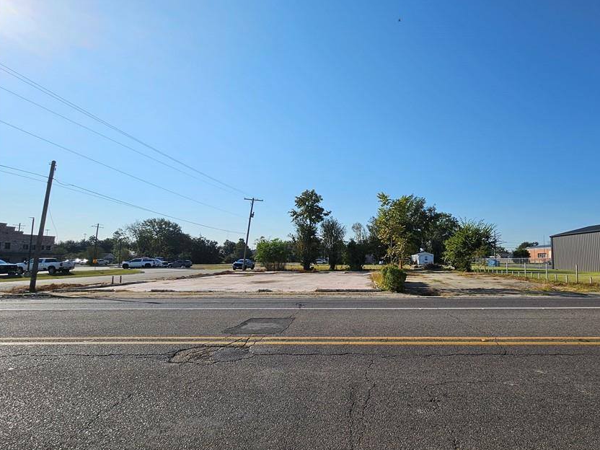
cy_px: 229
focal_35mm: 16
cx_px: 364
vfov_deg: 78.1
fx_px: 277
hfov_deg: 93.1
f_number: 2.2
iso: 50
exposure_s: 1/4469
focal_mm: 2.2
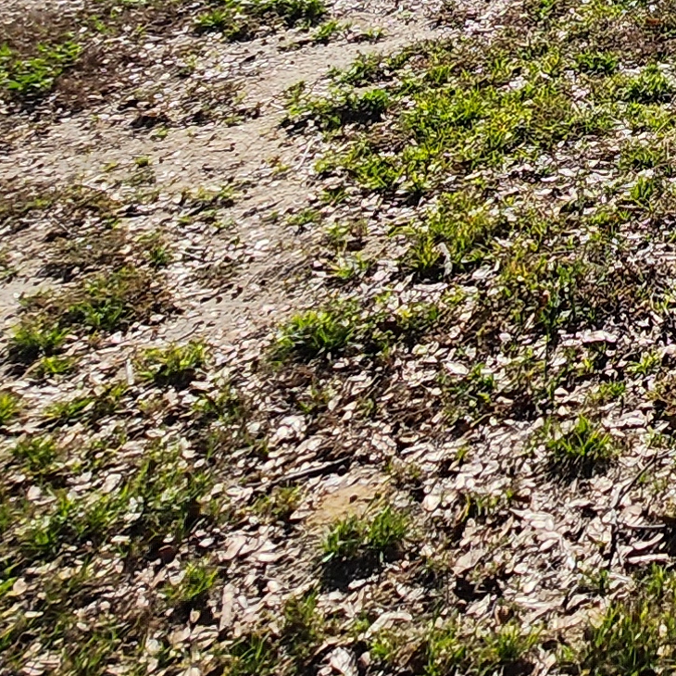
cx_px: 1098
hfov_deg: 21.4
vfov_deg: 22.5
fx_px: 1392
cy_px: -328
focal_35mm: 63
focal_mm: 1.7
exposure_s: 1/1410
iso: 32
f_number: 2.2
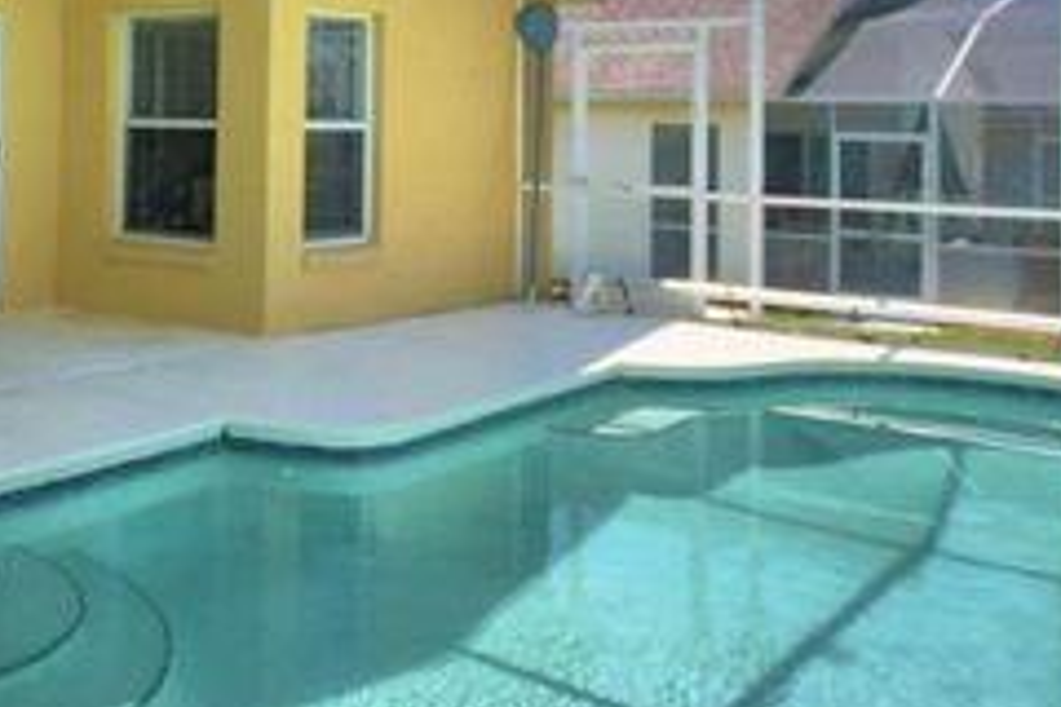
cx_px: 60
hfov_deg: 40.3
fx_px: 1297
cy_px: 77
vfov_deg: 29.3
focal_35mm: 44
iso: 100
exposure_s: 1/800
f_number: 4.5
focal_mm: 10
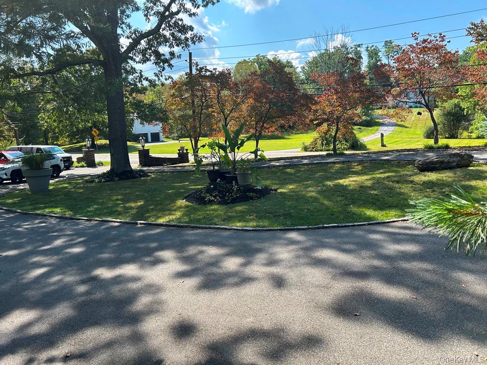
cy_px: 182
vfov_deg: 53.1
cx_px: 244
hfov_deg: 67.3
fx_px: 366
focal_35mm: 26
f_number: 1.5
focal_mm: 5.7
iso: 50
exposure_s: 1/1377
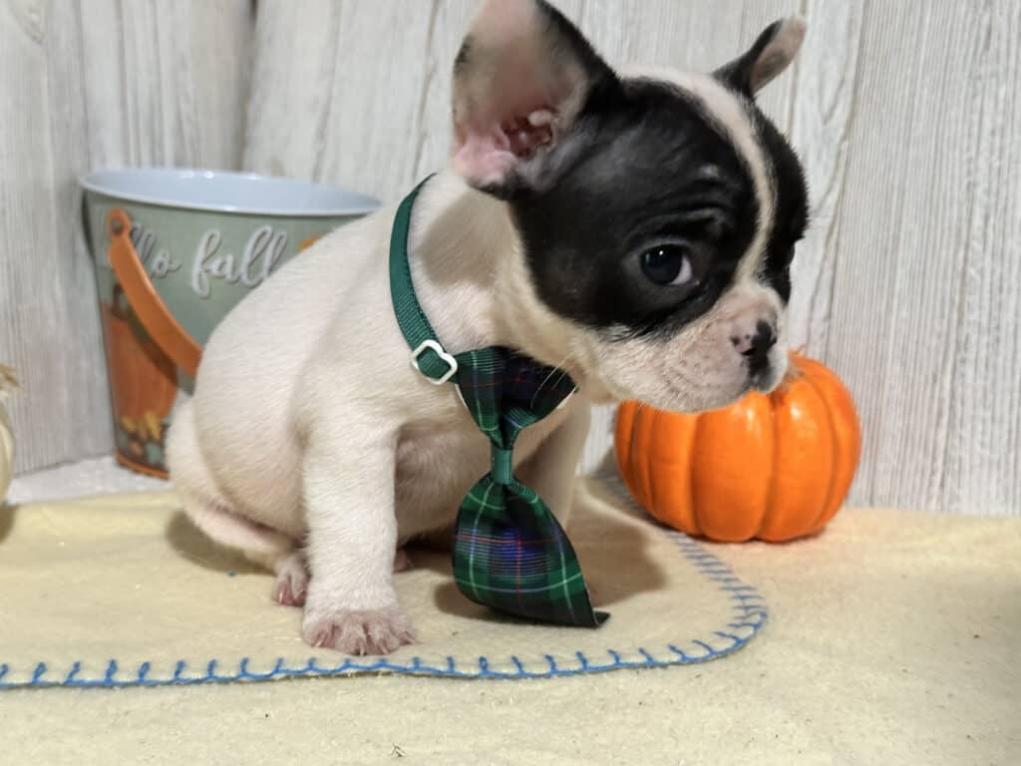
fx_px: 1416
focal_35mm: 48
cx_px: 510
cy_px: 383
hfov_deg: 39.7
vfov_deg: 30.3
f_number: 1.78
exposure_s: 1/40
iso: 500
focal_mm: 6.86
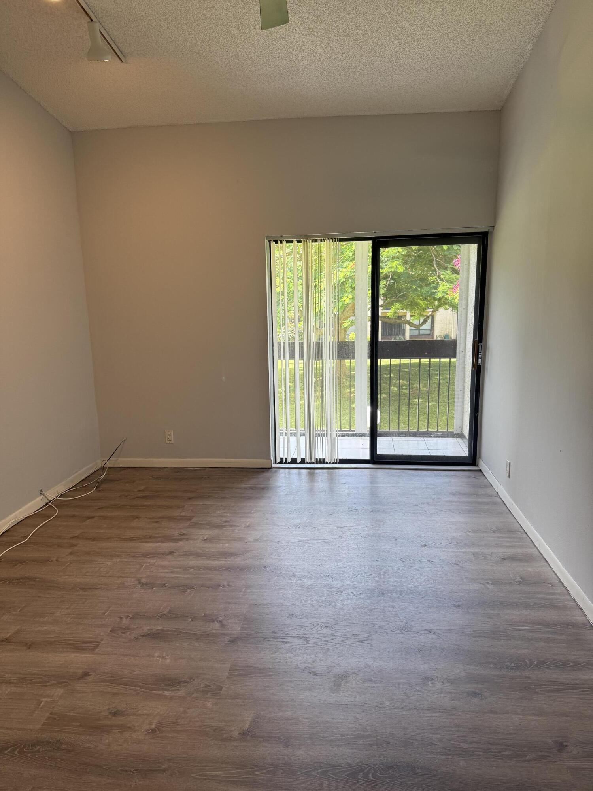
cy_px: 396
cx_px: 296
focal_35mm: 24
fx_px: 548
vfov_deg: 71.6
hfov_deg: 56.8
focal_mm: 6.76
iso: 100
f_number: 1.78
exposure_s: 1/202
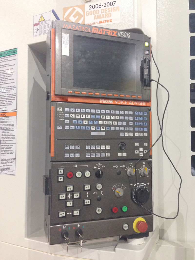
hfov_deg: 42.9
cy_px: 130
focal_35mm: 33
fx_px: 248
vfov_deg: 55.4
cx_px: 98
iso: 320
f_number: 2.4
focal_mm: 4.12
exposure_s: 1/20
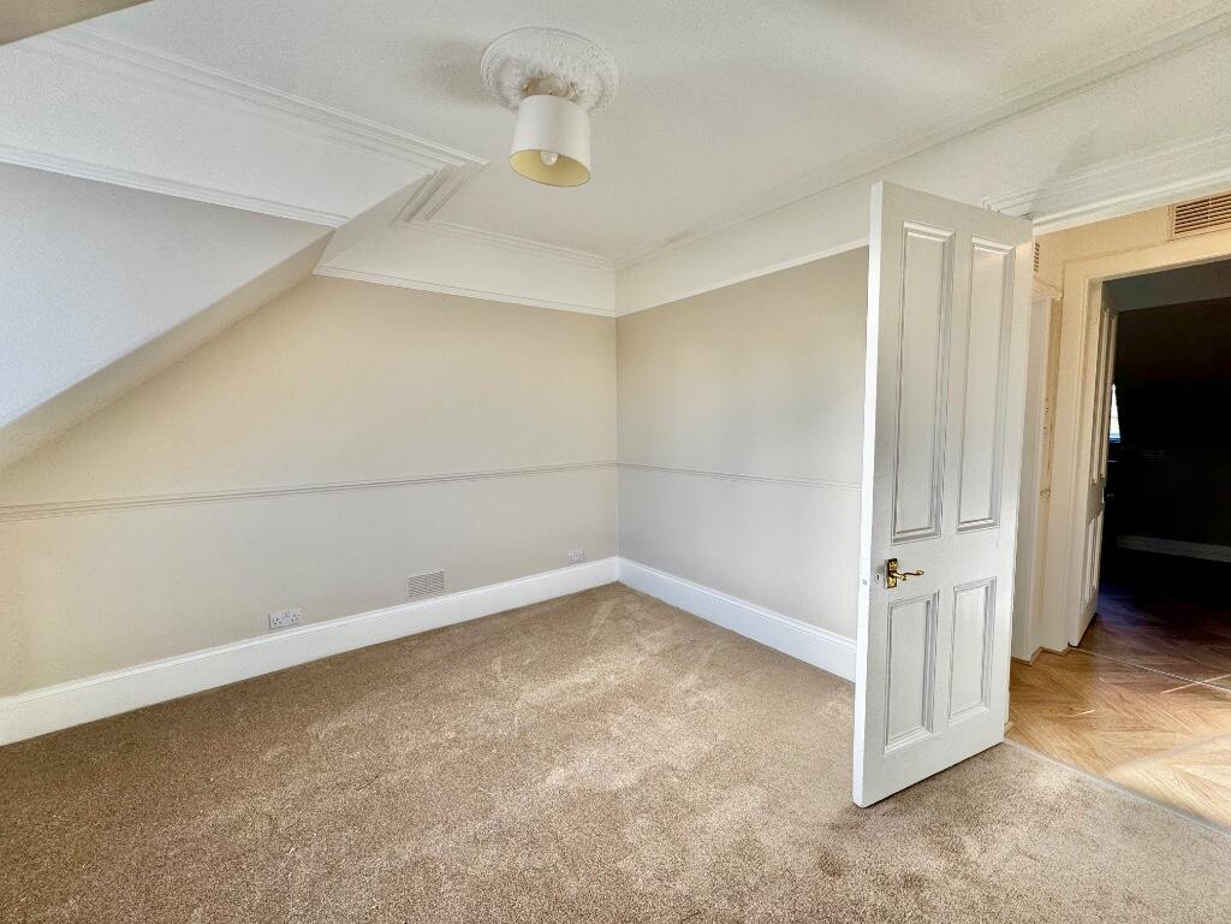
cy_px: 462
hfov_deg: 102.1
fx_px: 498
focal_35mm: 14
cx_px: 616
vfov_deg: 85.7
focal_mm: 2.22
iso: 40
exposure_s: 1/196
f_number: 2.2
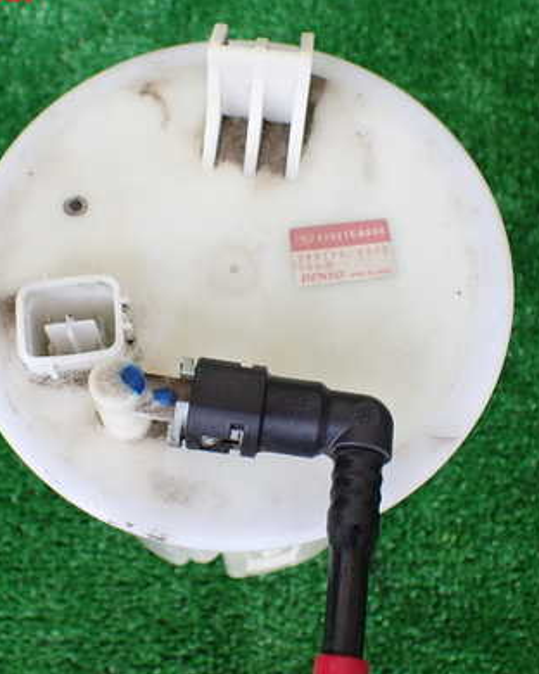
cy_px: 358
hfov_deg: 33.4
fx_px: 897
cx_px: 237
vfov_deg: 41.1
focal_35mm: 45
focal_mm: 5.4
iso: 160
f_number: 2.3
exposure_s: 1/125
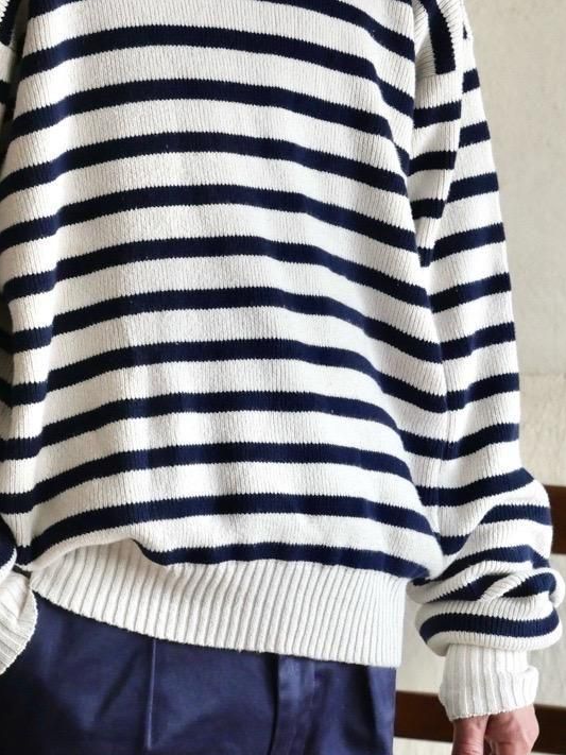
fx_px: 3925
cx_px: 169
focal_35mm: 180
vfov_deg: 11.0
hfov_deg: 8.2
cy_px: 322
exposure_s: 1/125
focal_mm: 50
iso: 1000
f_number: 3.9
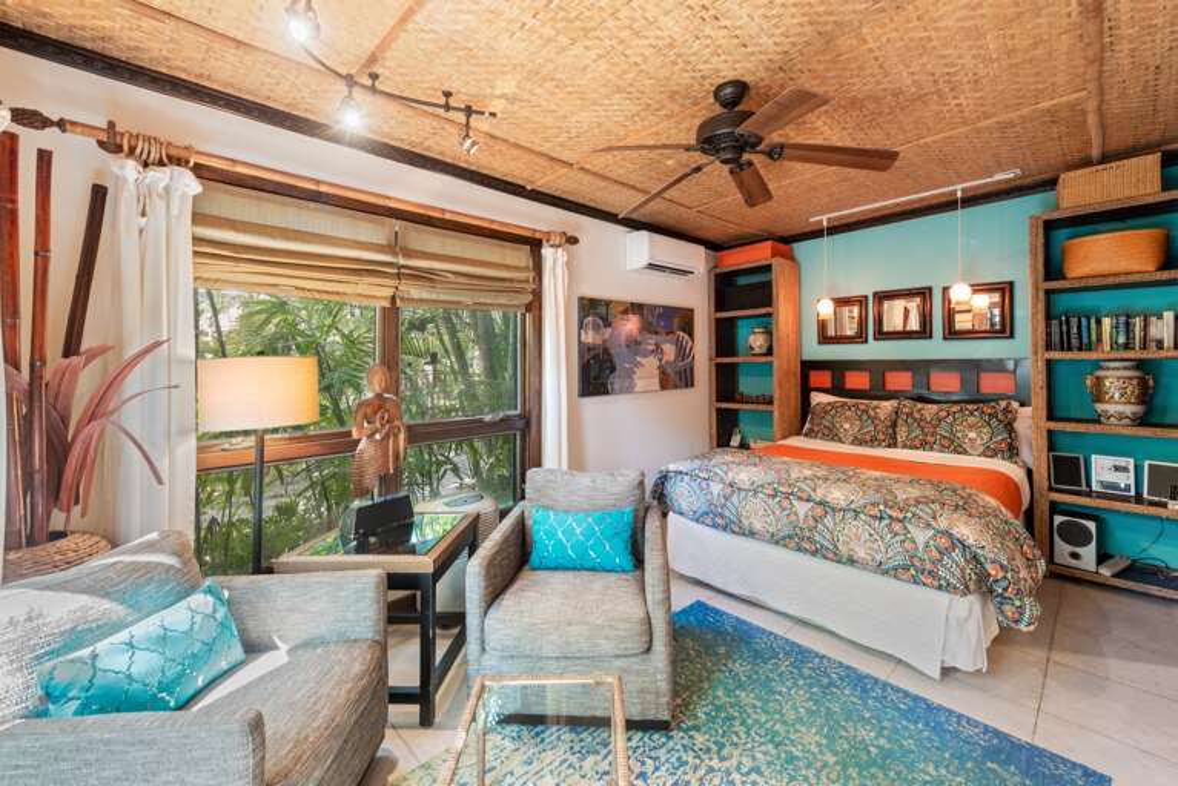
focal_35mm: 14
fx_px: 458
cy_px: 393
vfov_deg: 81.3
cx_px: 589
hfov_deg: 104.2
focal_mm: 14
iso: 250
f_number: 9
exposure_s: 1
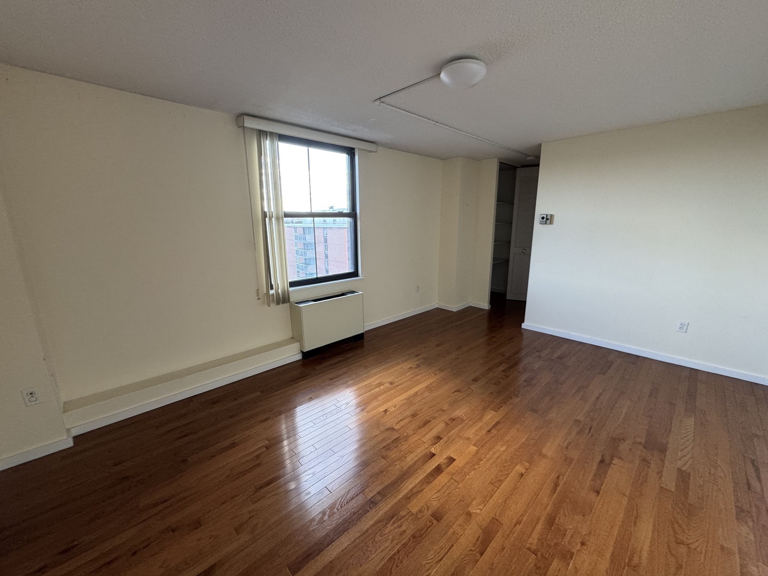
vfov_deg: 85.7
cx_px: 384
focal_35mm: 14
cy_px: 288
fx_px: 311
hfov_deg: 102.1
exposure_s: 1/99
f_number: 2.2
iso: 200
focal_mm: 2.22
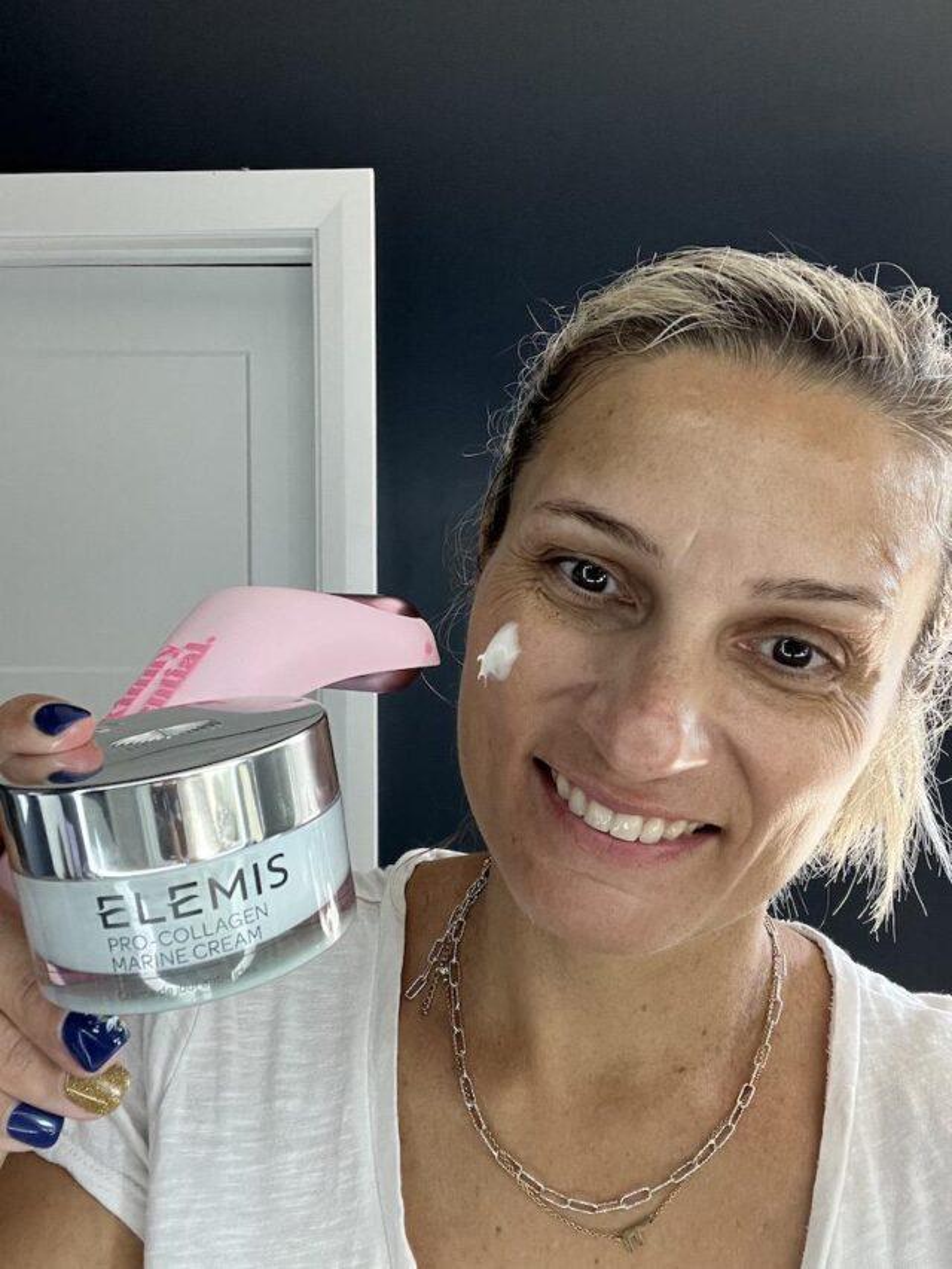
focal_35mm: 30
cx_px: 476
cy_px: 634
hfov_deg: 46.8
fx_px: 1100
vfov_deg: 60.0
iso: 250
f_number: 2.2
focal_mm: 2.71
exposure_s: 1/55
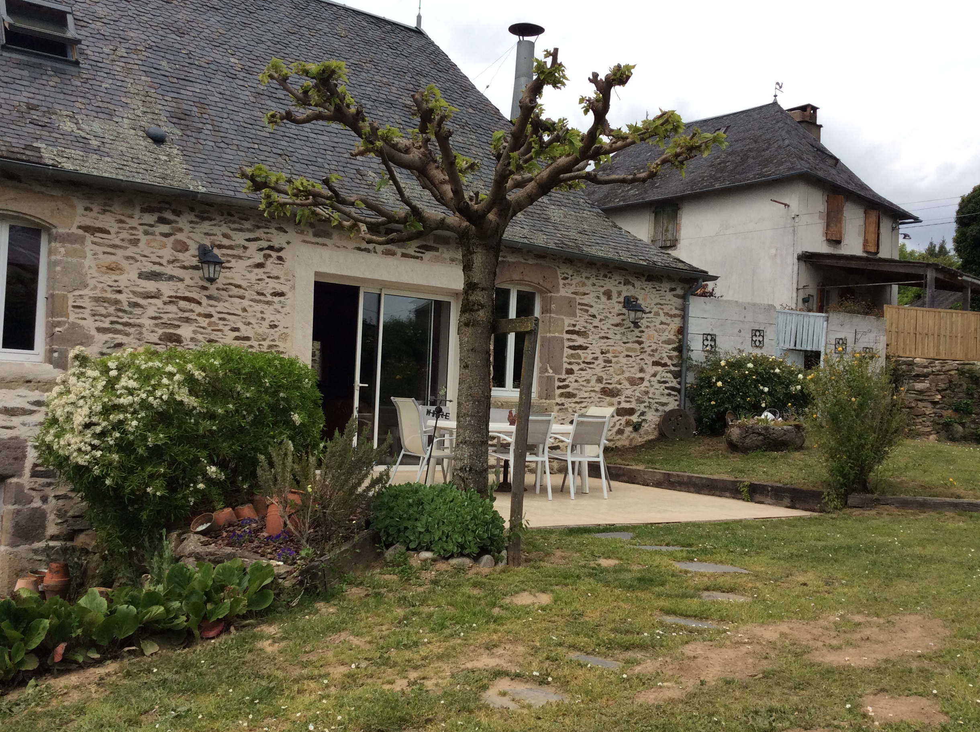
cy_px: 367
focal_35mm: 34
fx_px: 961
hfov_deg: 54.0
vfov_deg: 41.7
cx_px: 476
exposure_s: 1/1395
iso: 32
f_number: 2.4
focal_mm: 3.3
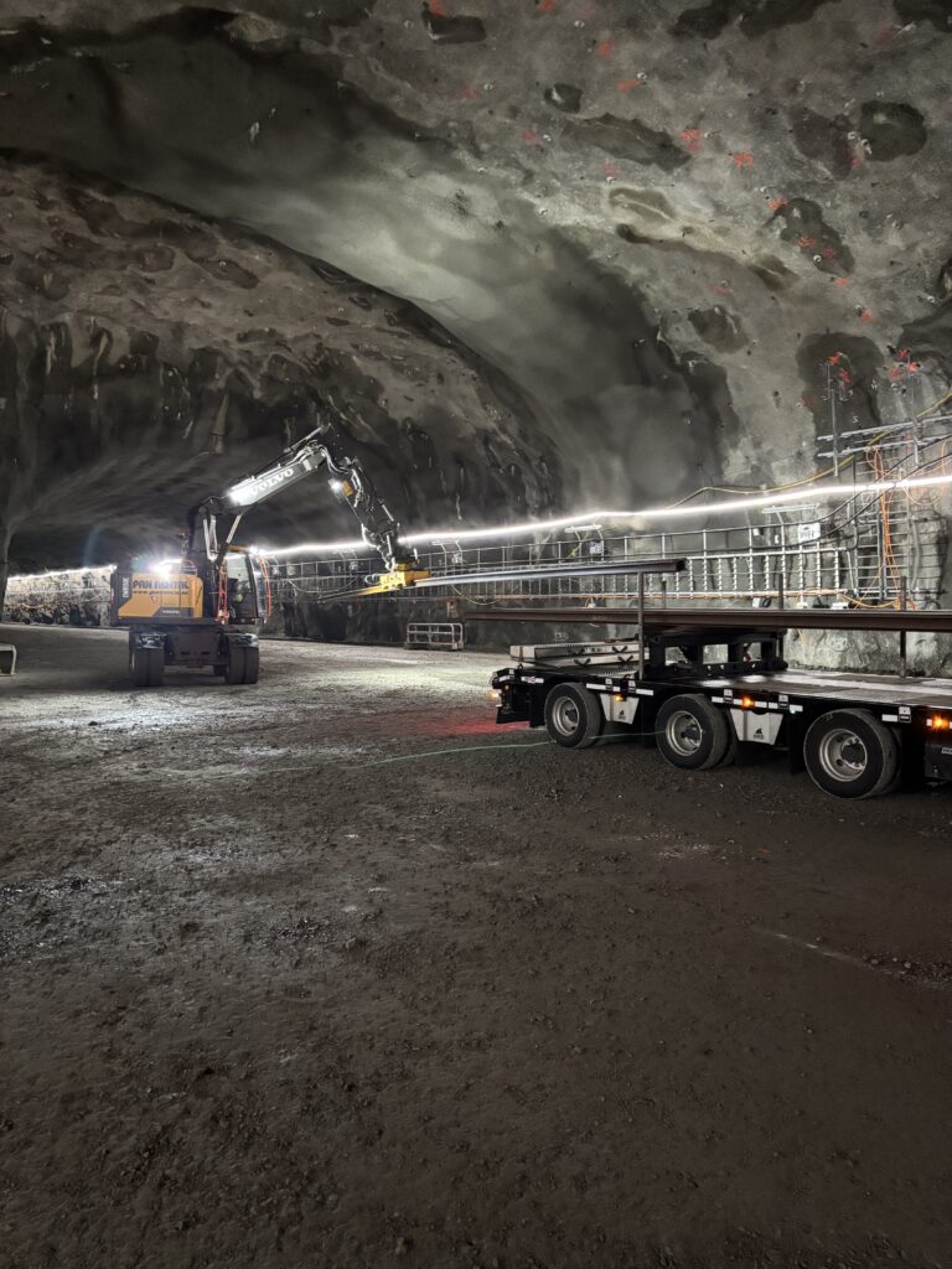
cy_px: 634
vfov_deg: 67.3
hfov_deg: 53.1
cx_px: 476
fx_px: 953
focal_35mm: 26
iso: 800
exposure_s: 1/25
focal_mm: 5.96
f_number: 1.6
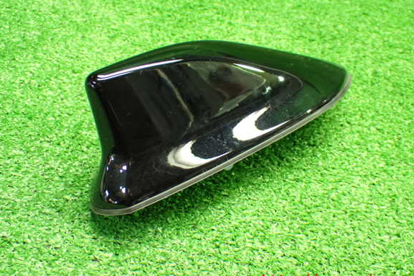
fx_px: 586
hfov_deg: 38.9
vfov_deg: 26.5
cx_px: 209
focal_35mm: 51
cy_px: 128
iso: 1250
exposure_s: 1/50
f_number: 3.1
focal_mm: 8.4
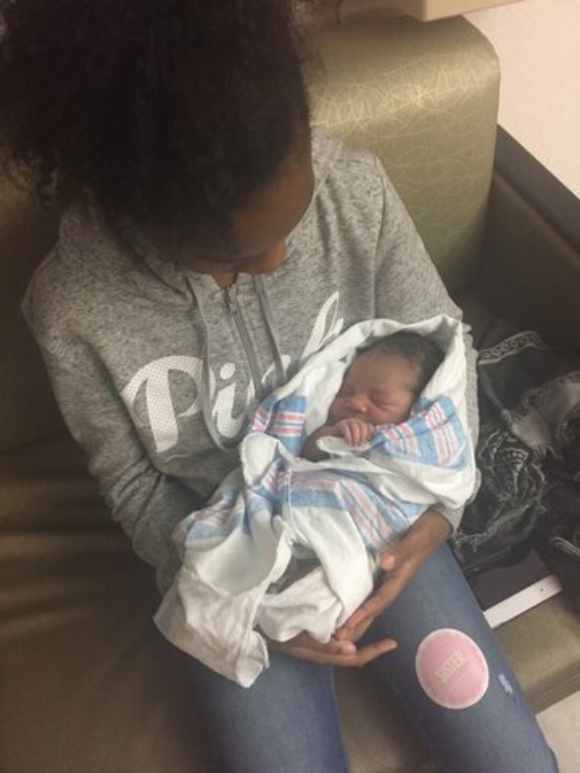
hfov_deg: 48.2
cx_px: 290
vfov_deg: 61.7
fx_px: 648
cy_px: 386
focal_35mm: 29
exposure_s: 1/20
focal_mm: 4.15
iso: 250
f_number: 2.2
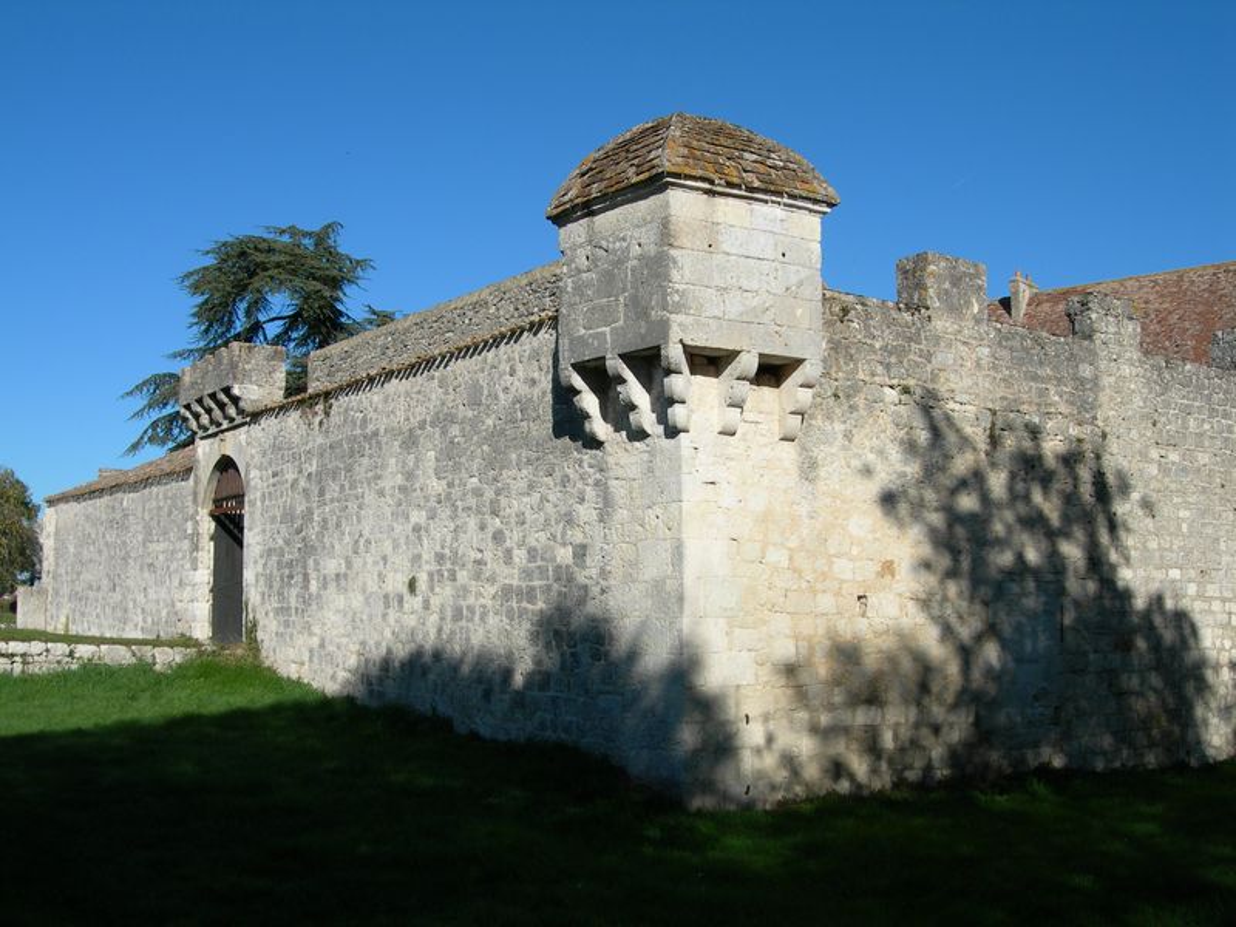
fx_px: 1357
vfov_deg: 37.7
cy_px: 464
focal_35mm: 38
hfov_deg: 49.0
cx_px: 618
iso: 50
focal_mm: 7.8
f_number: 4.8
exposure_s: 1/767
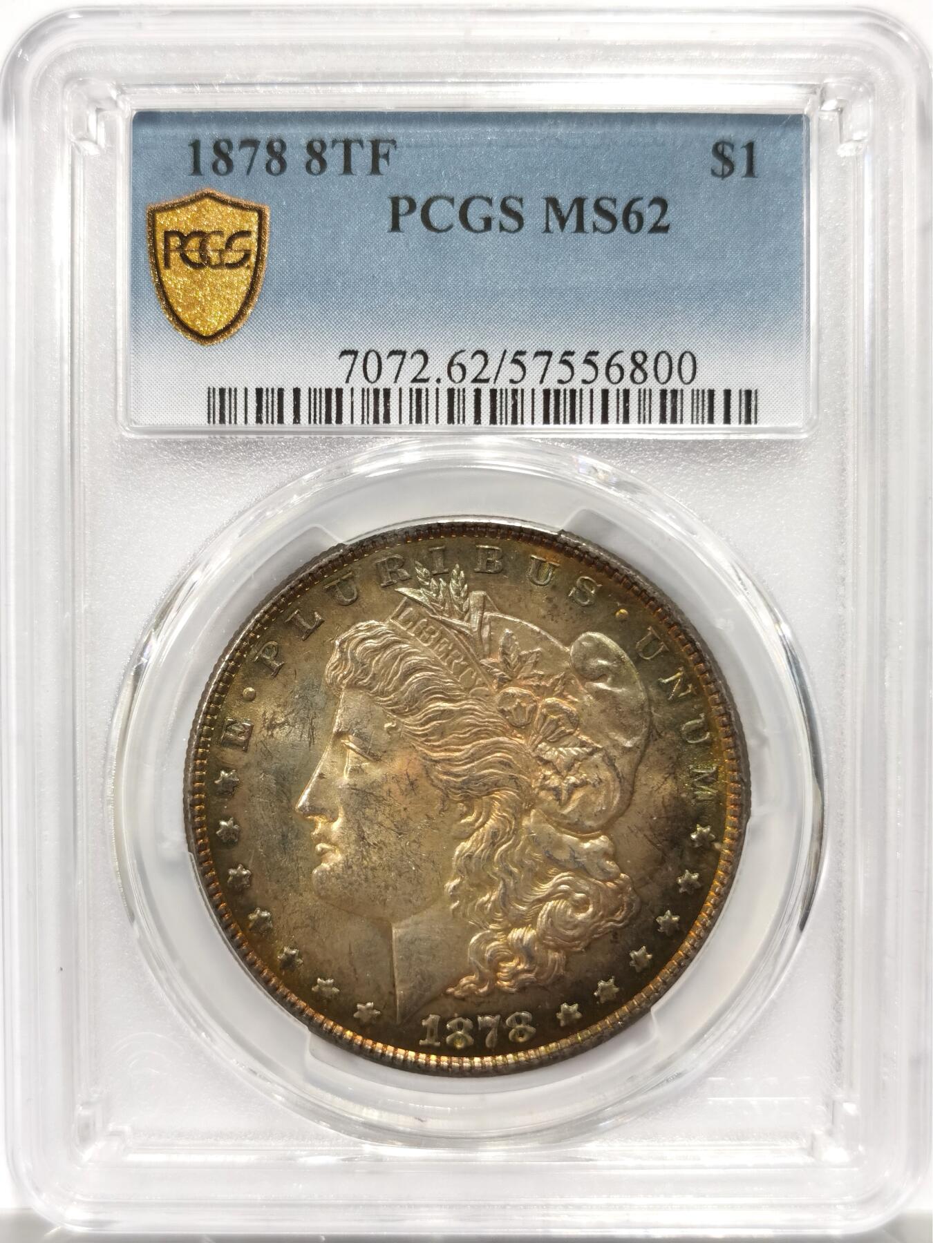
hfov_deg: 27.0
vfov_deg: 35.5
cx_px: 466
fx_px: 1941
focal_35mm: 54
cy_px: 622
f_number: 16
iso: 160
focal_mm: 5.56
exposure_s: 1/100
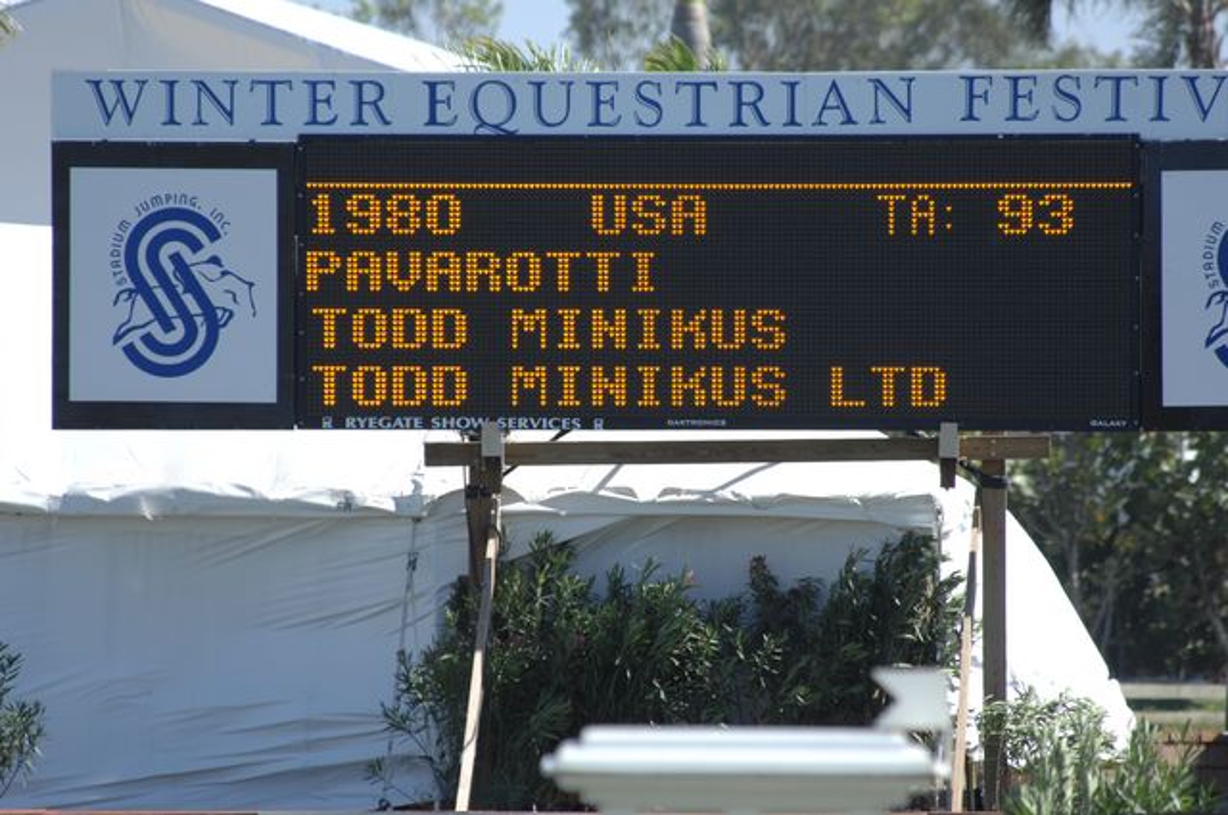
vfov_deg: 2.3
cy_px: 408
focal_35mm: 600
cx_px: 614
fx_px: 20441
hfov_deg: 3.4
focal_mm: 400
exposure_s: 1/500
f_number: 5.6
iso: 200
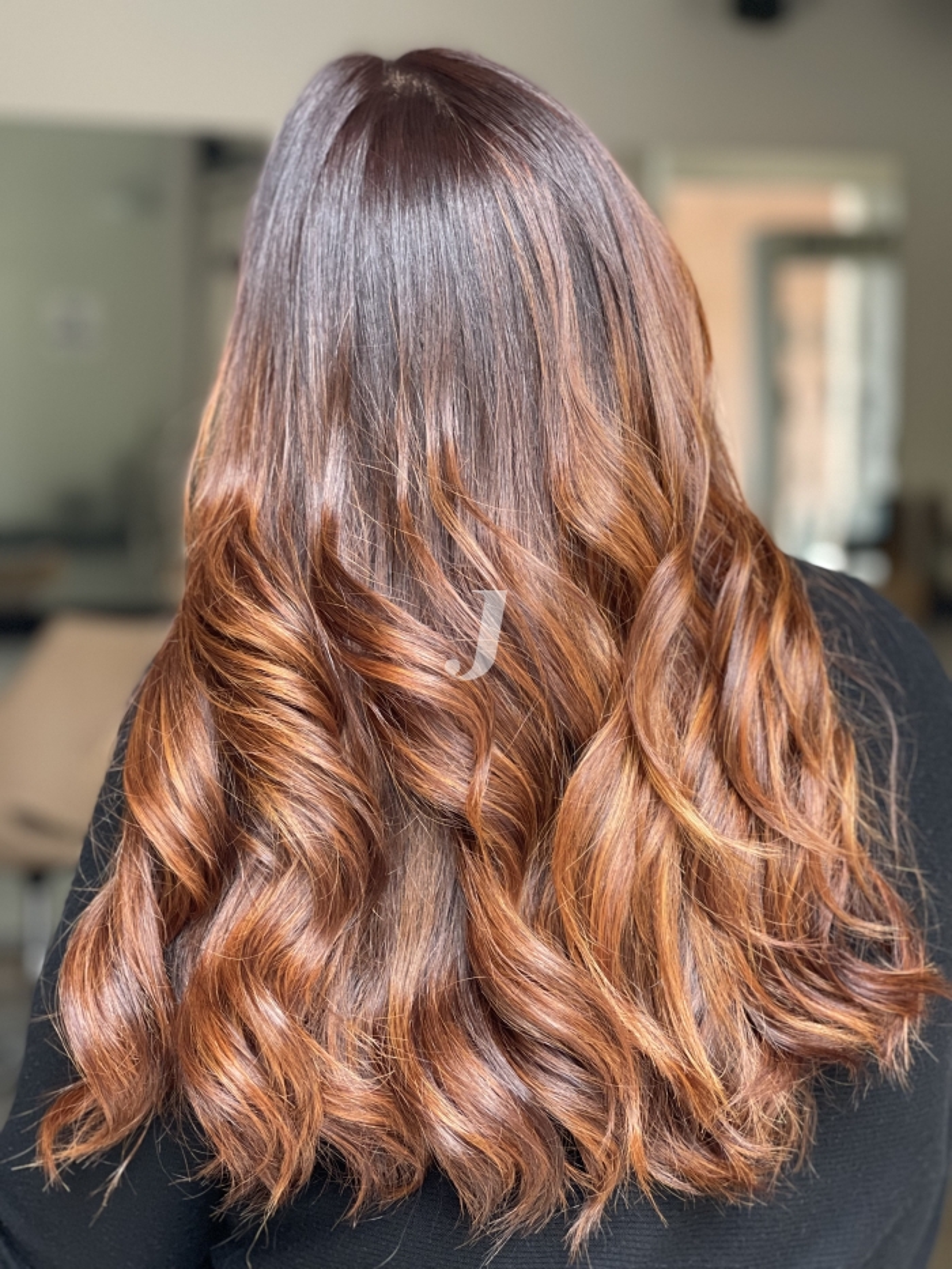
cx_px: 476
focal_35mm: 64
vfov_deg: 30.3
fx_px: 2346
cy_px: 634
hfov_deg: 22.9
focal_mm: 7.5
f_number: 2.2
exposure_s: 1/121
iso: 250
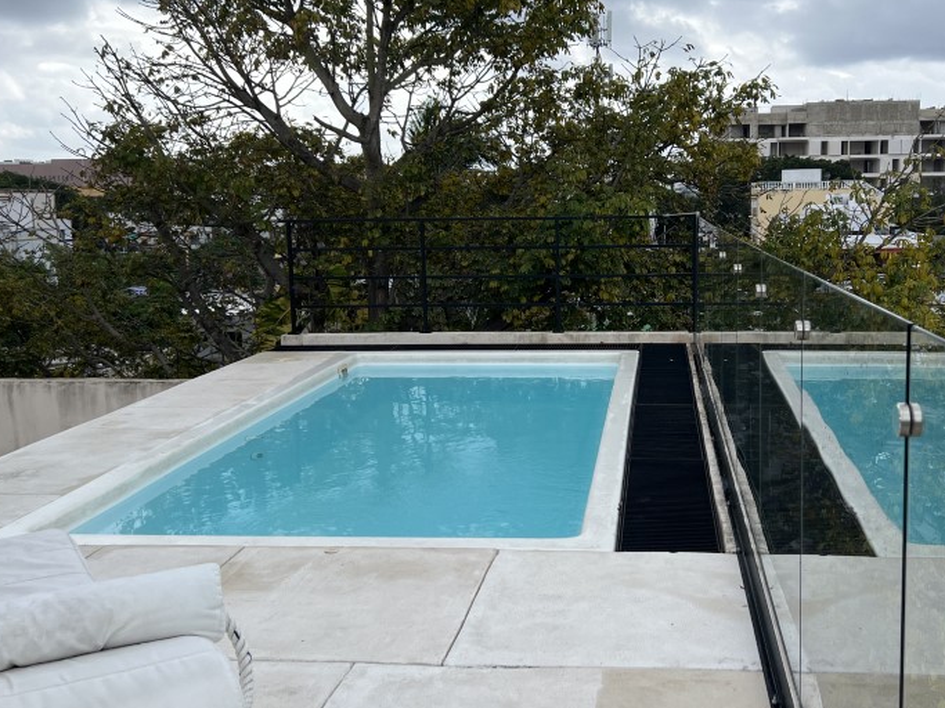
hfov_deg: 47.7
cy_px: 319
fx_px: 1064
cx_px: 556
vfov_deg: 36.8
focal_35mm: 39
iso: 50
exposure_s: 1/2353
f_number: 1.5
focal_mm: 5.7
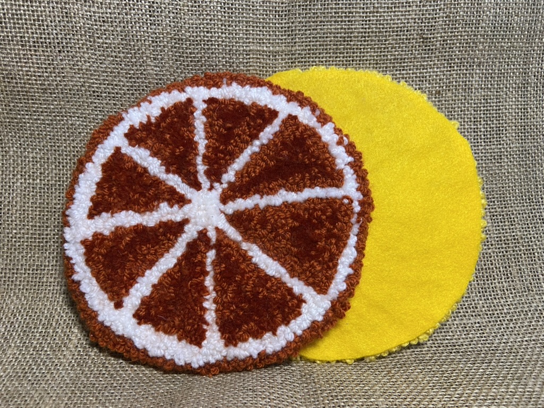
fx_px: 409
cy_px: 204
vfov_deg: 53.1
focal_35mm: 26
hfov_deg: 67.3
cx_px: 272
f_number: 1.8
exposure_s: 1/79
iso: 125
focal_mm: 4.25
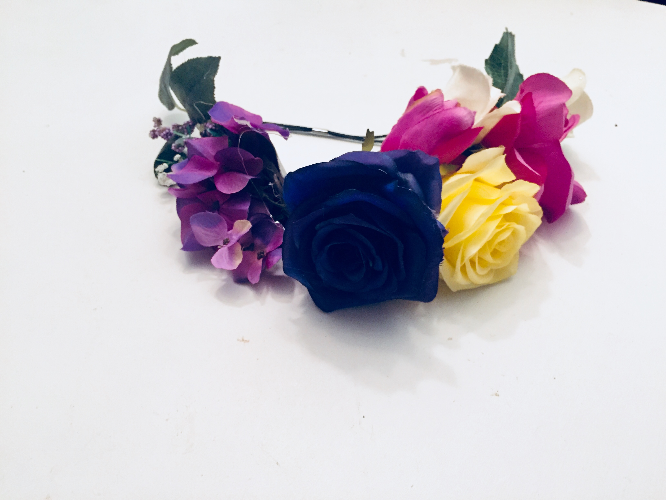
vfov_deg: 48.2
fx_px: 558
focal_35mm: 29
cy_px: 250
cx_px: 333
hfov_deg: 61.7
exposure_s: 1/24
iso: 250
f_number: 2.2
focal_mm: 4.15
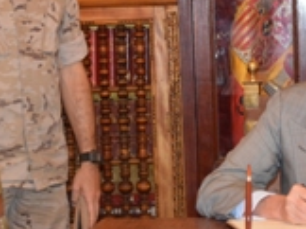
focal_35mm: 152
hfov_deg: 13.0
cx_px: 234
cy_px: 45
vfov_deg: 9.7
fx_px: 1342
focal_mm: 42
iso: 2800
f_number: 5.3
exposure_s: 1/60
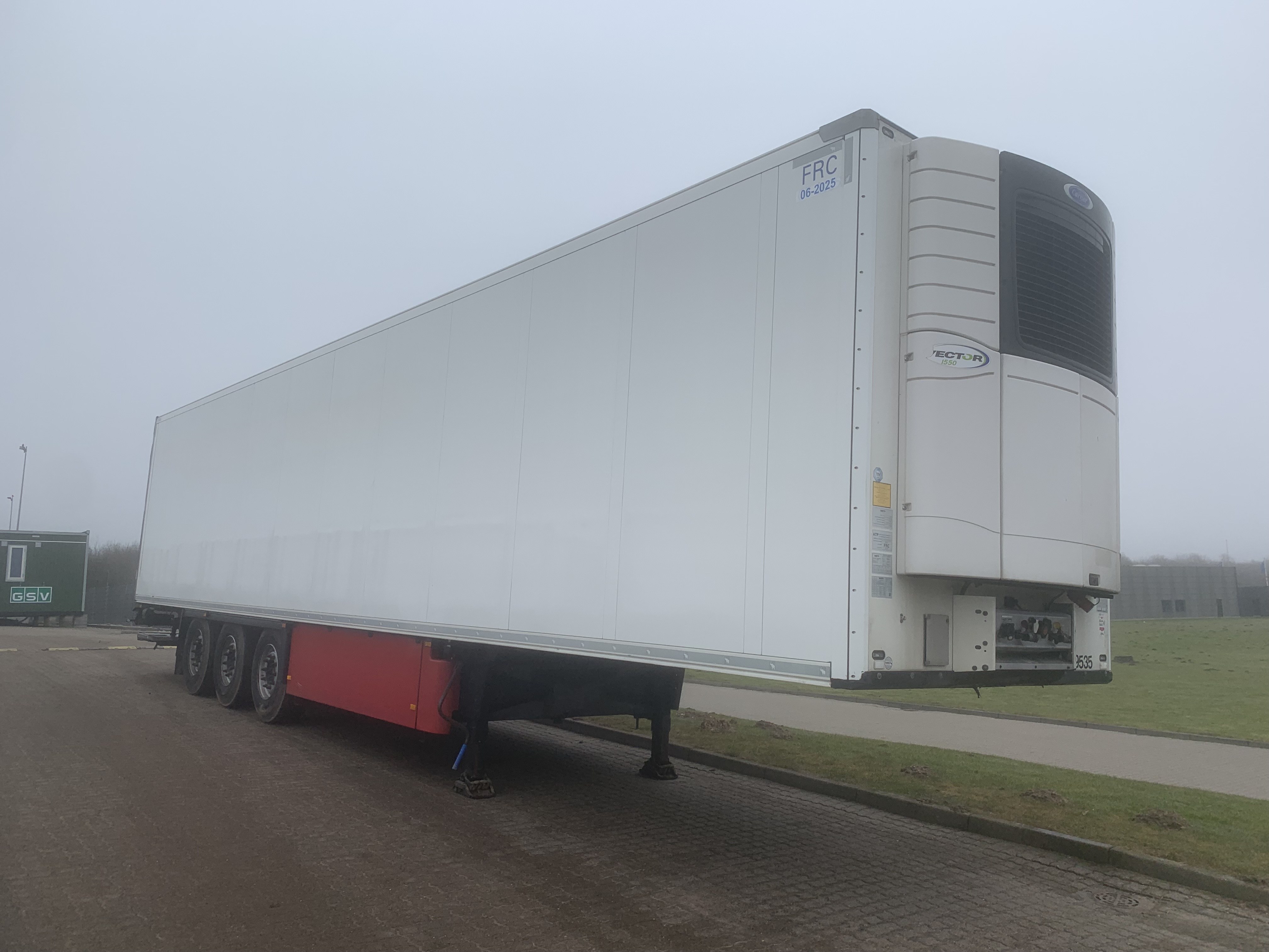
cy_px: 476
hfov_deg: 67.3
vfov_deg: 53.1
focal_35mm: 26
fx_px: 953
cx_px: 634
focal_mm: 4.25
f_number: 1.8
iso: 25
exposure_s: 1/1163
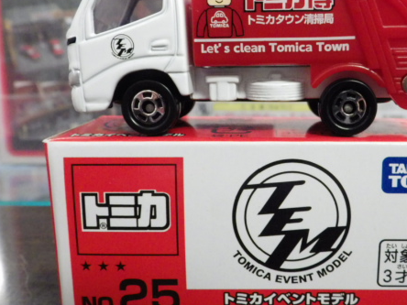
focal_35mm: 36
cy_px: 133
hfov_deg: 50.7
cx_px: 259
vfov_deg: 39.6
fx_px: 423
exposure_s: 1/40
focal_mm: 4.4
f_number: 3.1
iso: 800
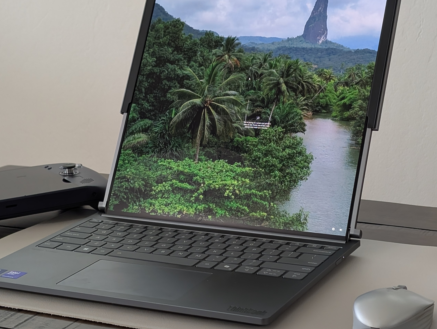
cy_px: 151
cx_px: 216
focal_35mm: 79
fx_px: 999
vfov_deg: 18.7
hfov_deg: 24.7
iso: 79
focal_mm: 6.9
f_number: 1.68
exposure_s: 1/58.9
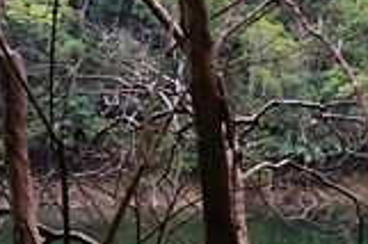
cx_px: 587
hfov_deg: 18.2
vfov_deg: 14.0
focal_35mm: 97
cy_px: 79
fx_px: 991
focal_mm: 9
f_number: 2.8
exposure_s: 1/30
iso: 125
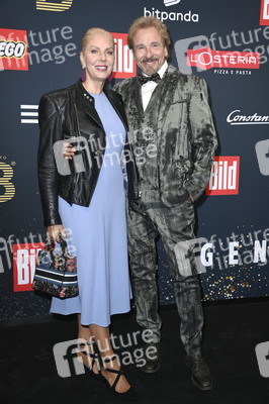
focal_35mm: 40
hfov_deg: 33.3
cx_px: 134
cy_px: 202
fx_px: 449
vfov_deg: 48.5
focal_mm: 40
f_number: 5.6
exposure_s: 1/250
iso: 320
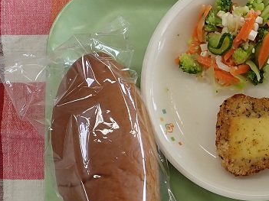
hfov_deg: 31.2
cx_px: 271
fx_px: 443
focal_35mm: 57
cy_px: 141
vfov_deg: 25.4
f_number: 2.8
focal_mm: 4.5
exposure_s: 1/80
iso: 100
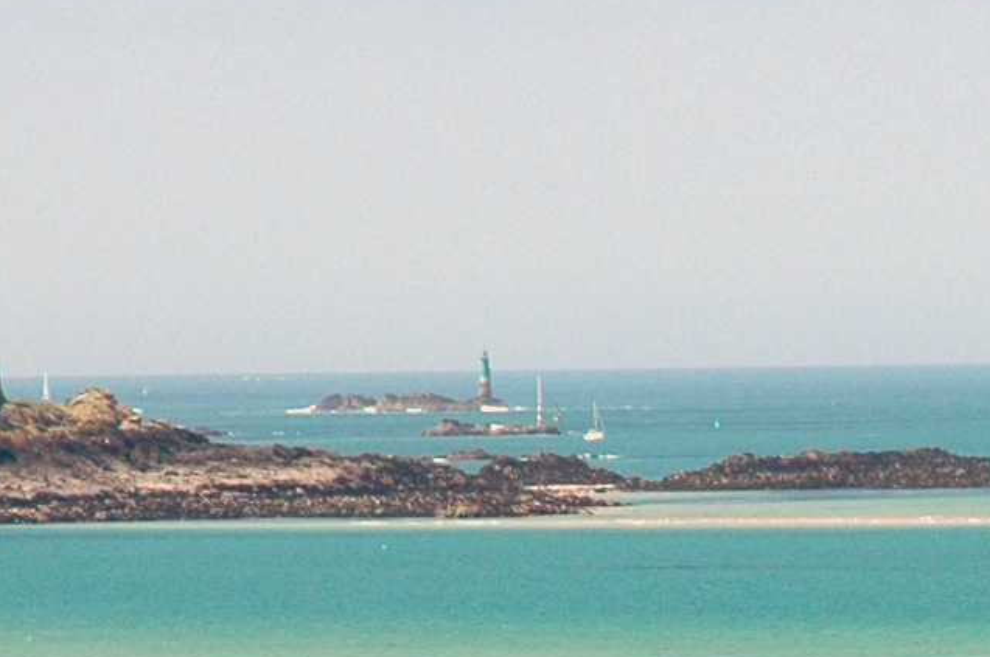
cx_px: 1105
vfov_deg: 2.8
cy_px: 1039
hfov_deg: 4.2
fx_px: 13622
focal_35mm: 496
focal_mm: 70
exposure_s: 1/200
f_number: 7.1
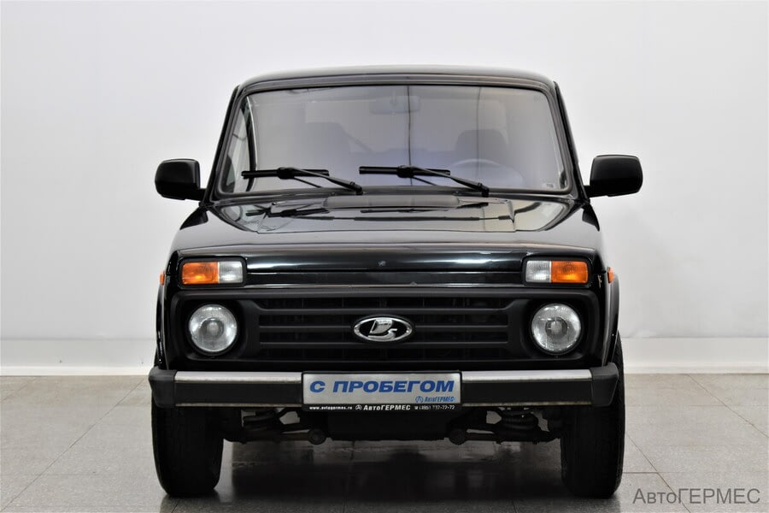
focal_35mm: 82
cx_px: 384
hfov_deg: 24.6
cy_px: 256
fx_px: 1762
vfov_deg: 16.6
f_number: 5.6
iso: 900
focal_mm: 55
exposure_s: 1/60
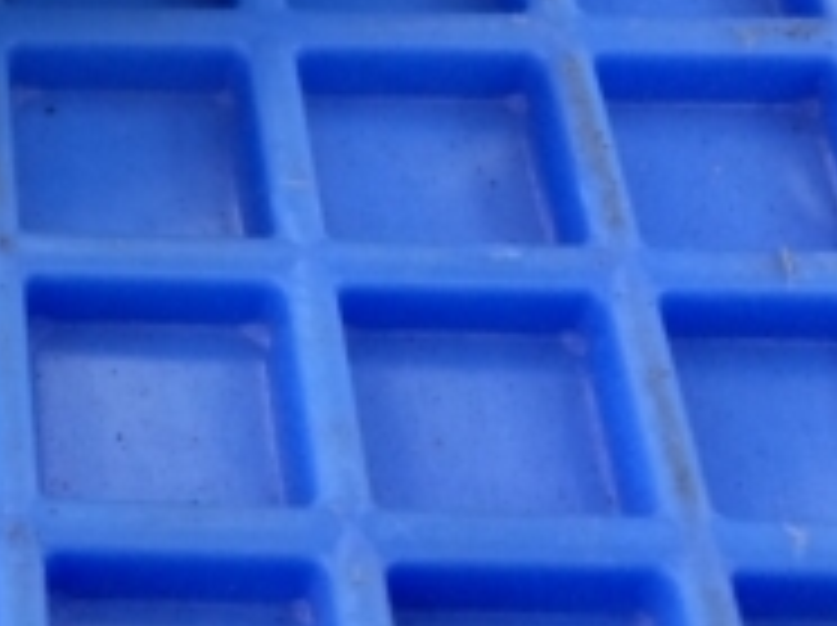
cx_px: -450
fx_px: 2415
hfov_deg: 17.5
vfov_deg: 13.7
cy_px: -378
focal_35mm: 100
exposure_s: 1/30
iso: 100
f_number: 2.2
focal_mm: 4.15
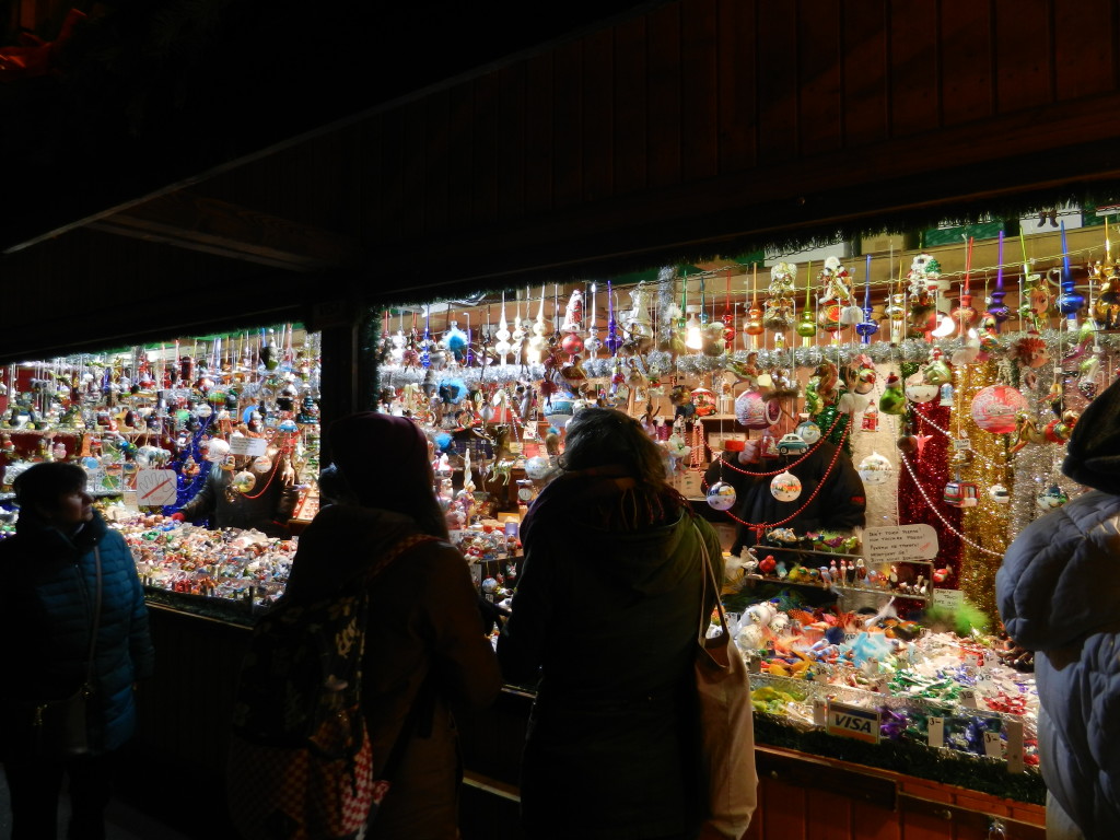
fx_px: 809
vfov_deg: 54.9
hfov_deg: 69.4
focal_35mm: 25
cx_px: 560
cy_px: 420
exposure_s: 1/30
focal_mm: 4.5
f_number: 3.5
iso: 180
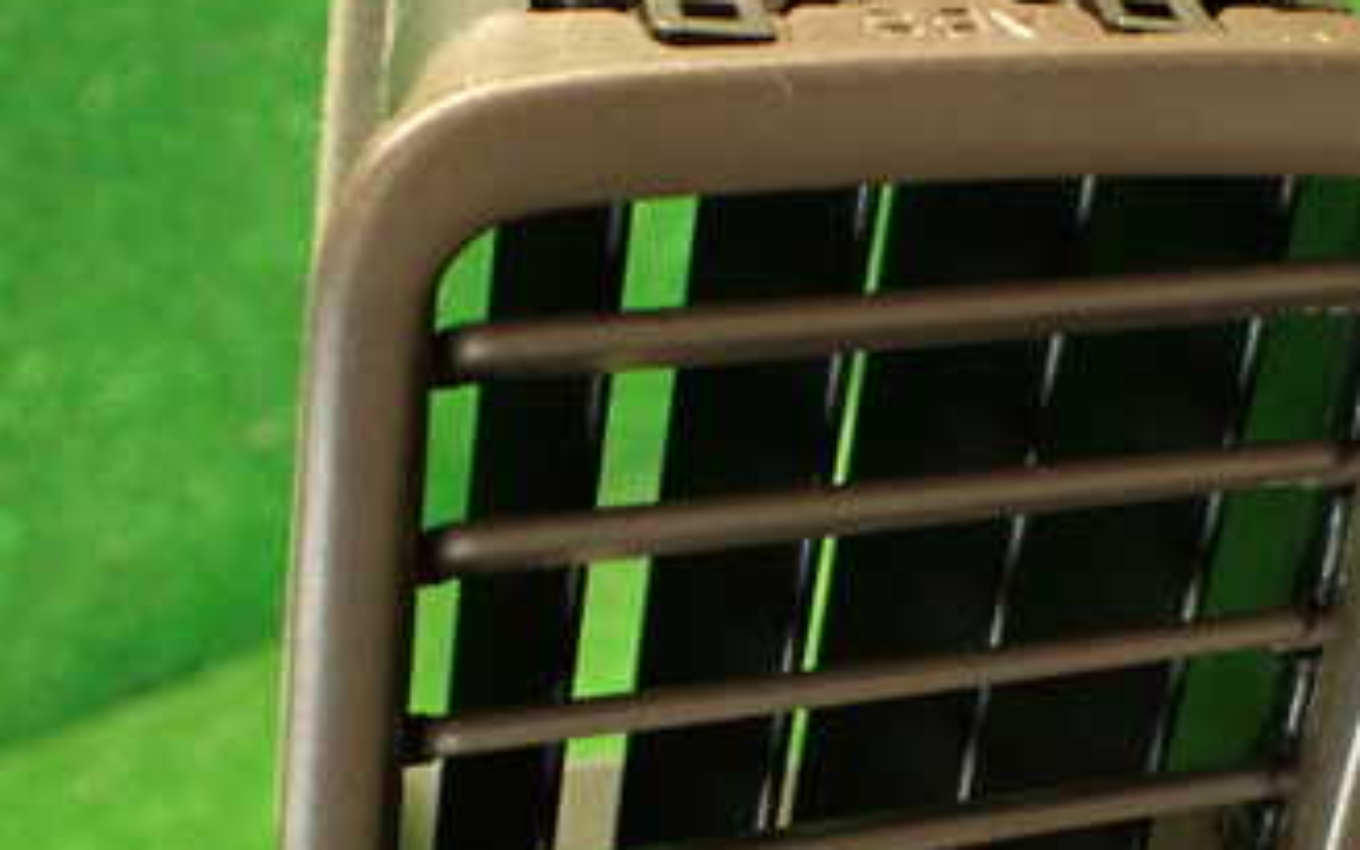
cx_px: 842
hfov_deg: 32.8
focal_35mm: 62
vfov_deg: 20.4
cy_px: 809
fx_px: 2298
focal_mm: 5.79
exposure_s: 1/30
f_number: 2.4
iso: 800
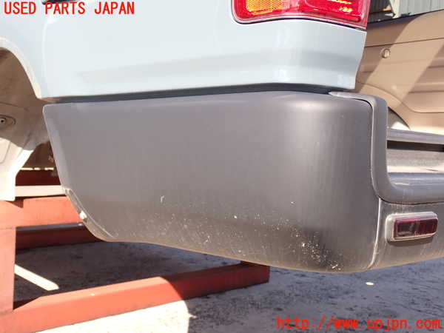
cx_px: 222
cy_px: 166
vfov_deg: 35.1
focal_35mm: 41
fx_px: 526
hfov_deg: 45.8
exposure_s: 1/200
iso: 100
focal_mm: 7.31
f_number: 4
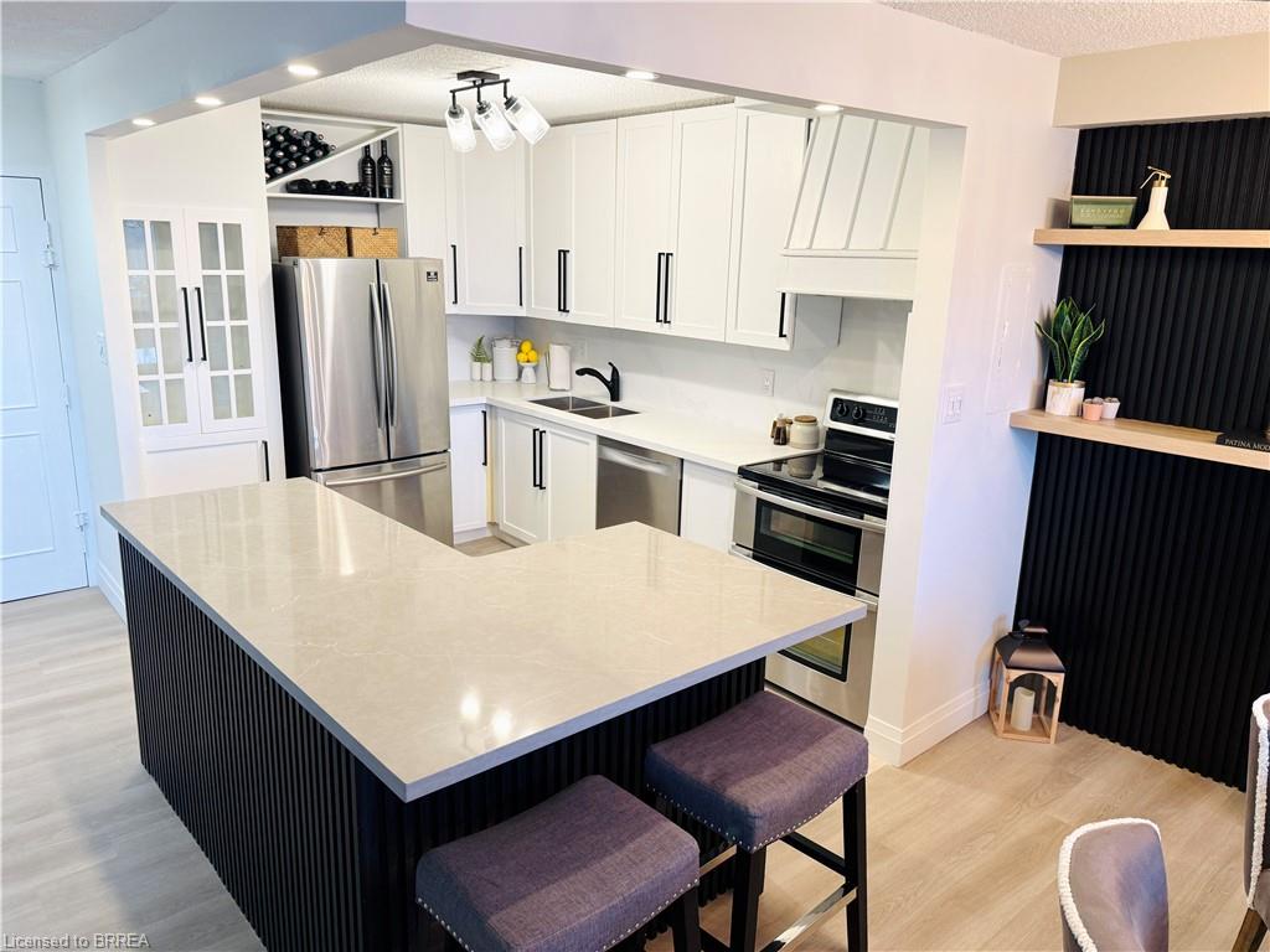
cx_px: 635
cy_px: 476
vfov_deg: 56.8
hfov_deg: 71.6
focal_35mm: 24
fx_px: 881
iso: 125
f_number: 1.78
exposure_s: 1/60
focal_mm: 6.76
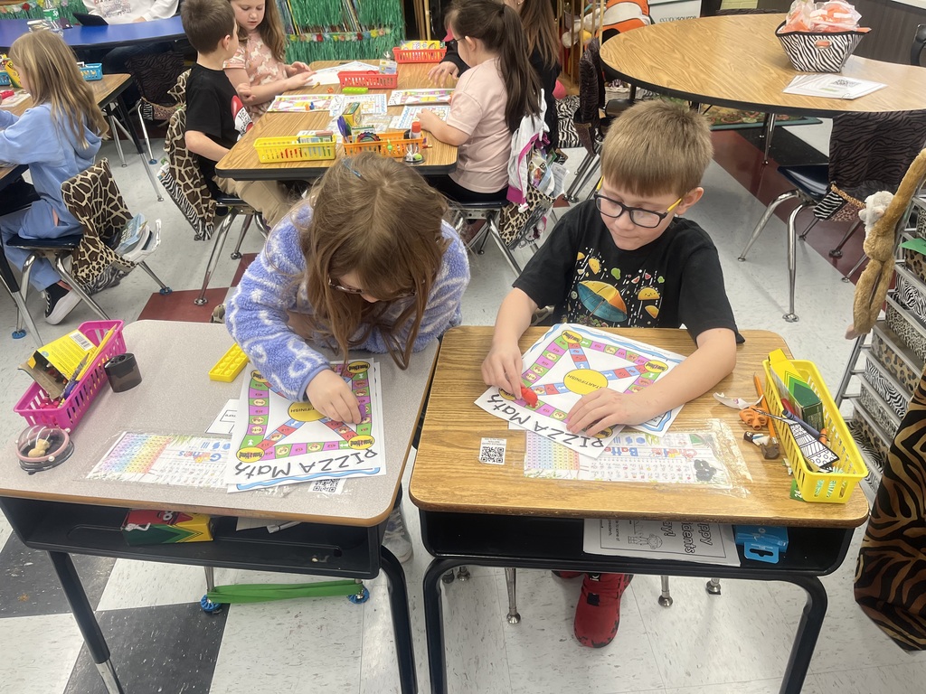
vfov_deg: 53.1
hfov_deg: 67.3
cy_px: 347
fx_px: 696
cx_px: 463
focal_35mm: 26
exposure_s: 1/120
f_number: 1.6
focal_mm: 5.1
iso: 100
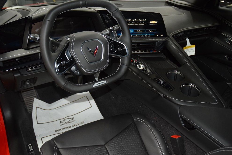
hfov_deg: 55.8
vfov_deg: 38.9
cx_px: 116
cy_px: 77
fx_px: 219
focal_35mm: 34
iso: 2200
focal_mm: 22
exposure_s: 1/100
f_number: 3.5
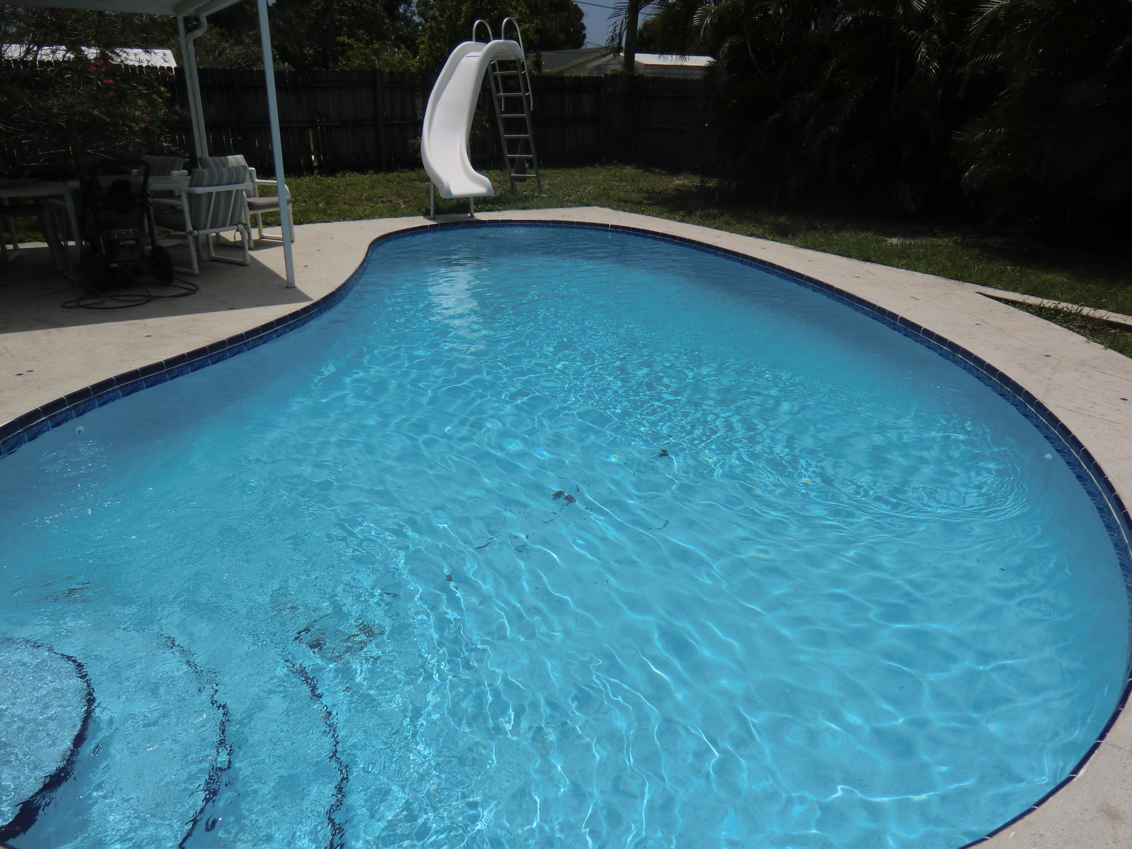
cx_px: 566
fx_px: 785
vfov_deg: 56.8
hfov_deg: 71.6
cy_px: 424
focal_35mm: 24
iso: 64
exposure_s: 1/640
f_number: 7.5
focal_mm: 4.3
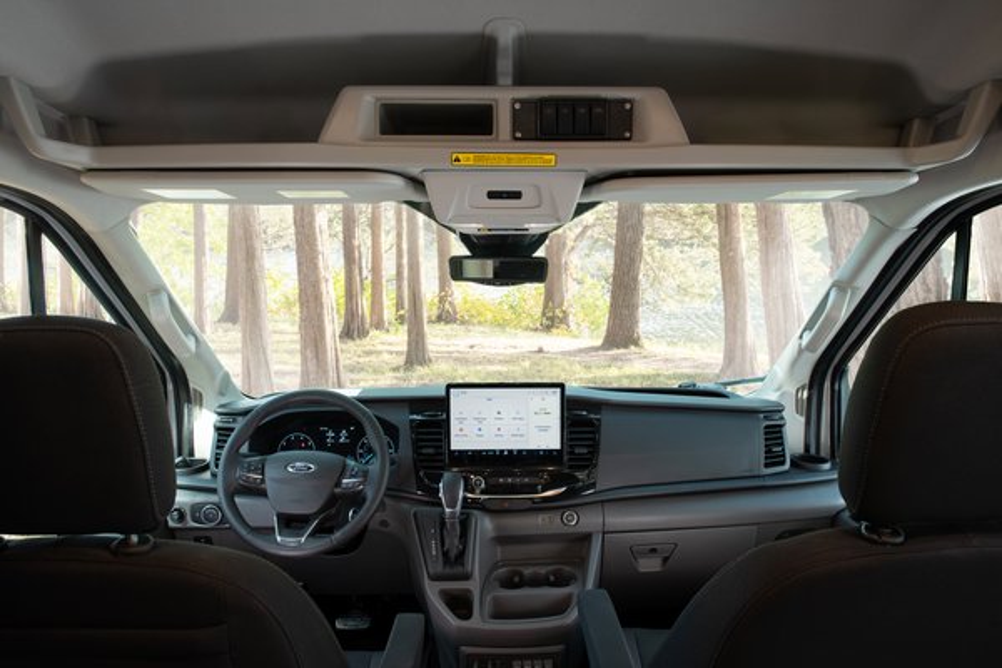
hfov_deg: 73.7
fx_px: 668
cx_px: 501
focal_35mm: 24
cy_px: 334
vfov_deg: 53.1
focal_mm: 24
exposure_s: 1/3
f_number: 14
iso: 200
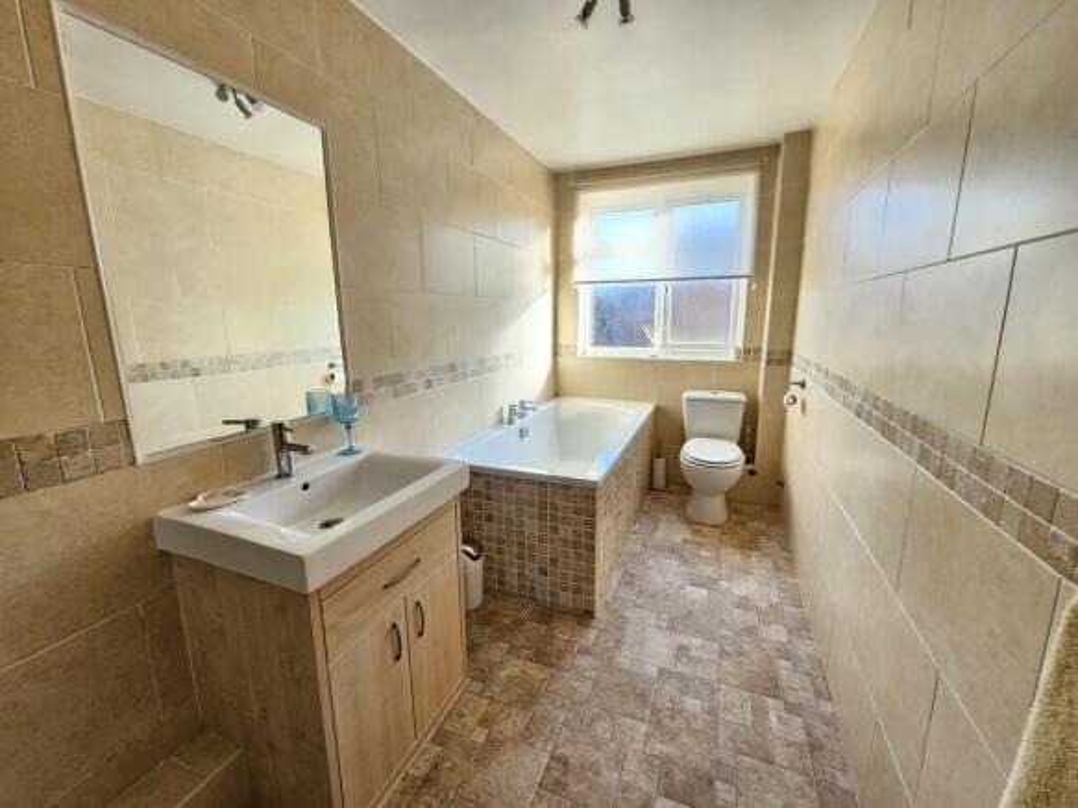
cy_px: 404
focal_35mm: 13
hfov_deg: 106.2
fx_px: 405
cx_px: 539
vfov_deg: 89.9
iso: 125
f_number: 2.2
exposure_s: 1/60
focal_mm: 2.2
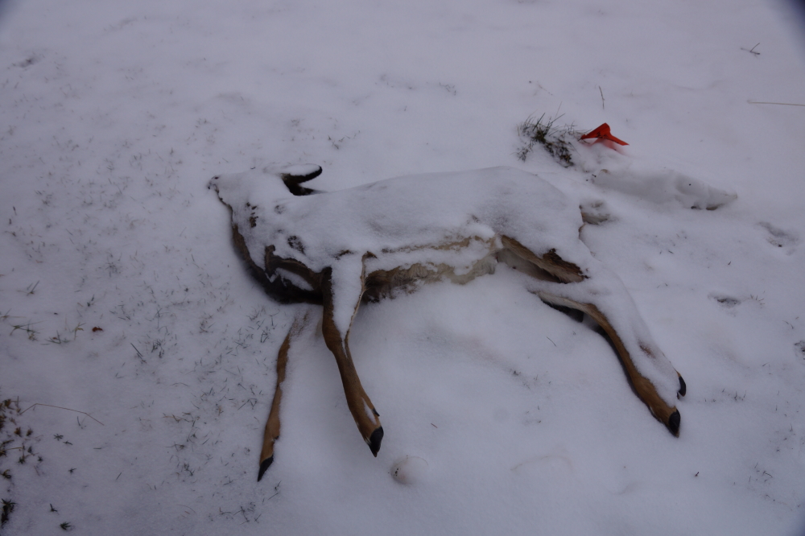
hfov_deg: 57.2
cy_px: 268
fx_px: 738
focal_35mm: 33
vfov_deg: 39.9
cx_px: 402
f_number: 8
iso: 100
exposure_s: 1/80
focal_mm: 22
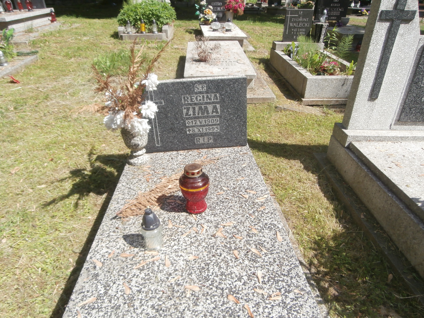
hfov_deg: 71.6
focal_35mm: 24
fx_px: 294
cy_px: 159
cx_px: 212
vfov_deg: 56.8
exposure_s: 1/640
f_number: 3
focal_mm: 4.2
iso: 100
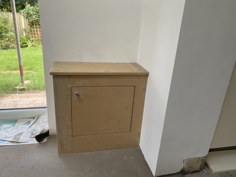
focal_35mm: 26
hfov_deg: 67.3
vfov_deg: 53.1
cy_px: 88
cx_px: 118
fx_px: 177
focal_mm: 4.25
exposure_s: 1/122
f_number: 1.8
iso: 50
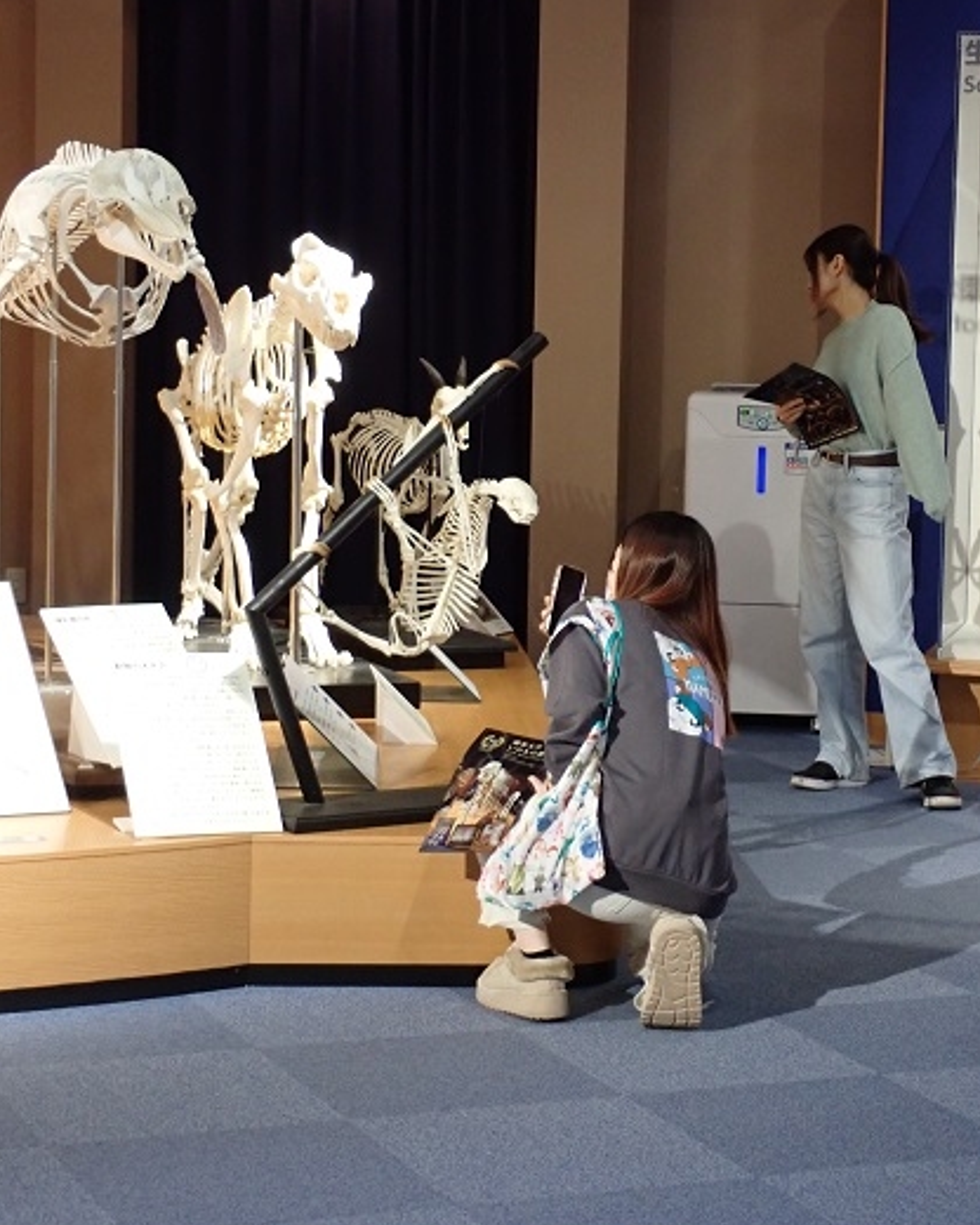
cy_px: 601
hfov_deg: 18.9
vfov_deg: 23.6
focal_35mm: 81
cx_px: 492
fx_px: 2937
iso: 800
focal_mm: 13.65
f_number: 4.1
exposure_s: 1/30
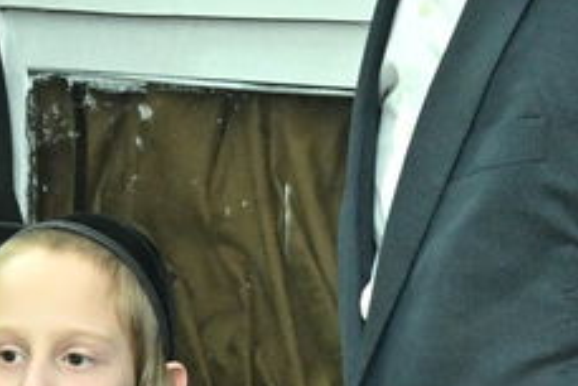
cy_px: 443
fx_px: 3342
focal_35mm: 208
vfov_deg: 6.6
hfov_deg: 9.8
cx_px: -76
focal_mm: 34
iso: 2000
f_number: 5.6
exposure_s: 1/200
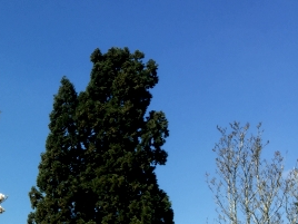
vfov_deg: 21.8
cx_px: -46
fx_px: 577
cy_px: 165
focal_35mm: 67
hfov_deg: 26.3
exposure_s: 1/1522
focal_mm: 4.15
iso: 32
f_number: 2.2
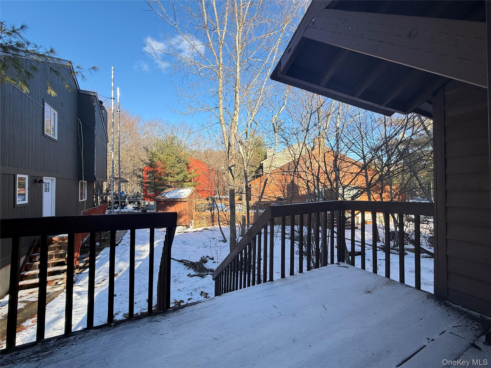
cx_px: 246
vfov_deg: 85.7
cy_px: 184
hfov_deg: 102.1
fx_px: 199
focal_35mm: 14
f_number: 2.2
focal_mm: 2.22
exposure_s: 1/300
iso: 50
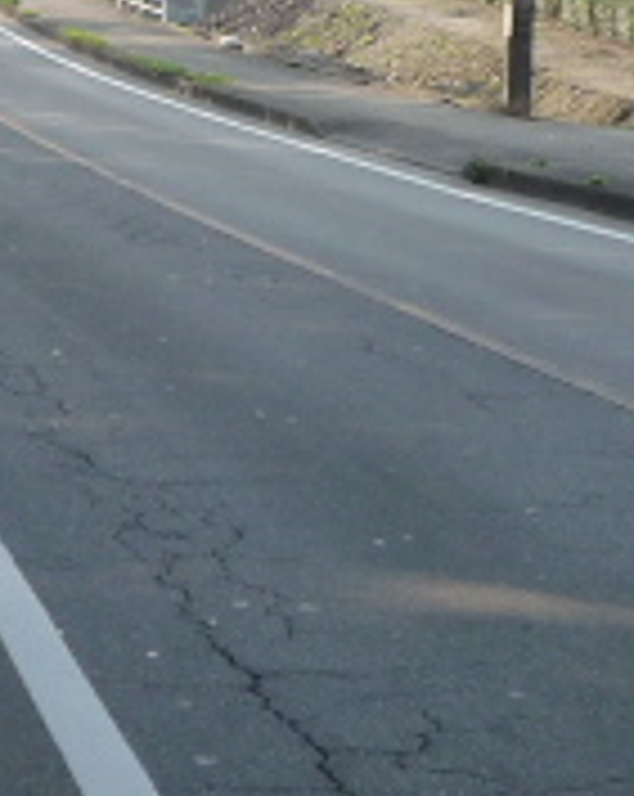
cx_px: -49
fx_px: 3245
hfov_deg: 11.0
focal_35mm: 138
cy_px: -103
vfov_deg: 13.7
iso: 160
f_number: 4
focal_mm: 6.8
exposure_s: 1/320
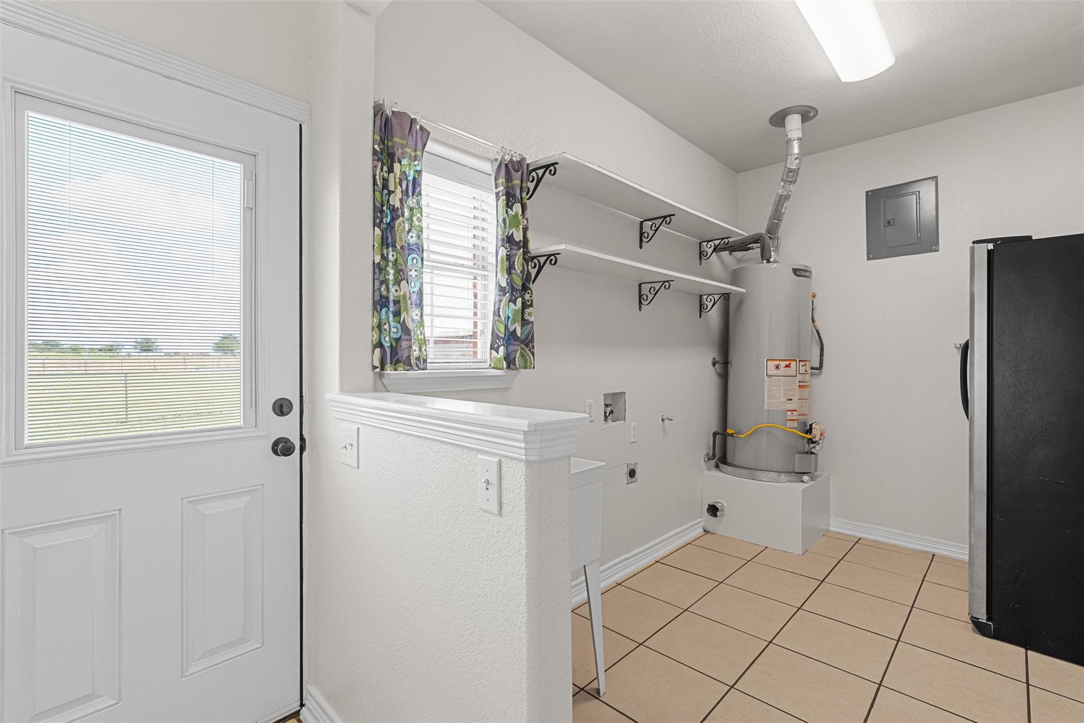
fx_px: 482
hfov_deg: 96.7
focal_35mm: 16
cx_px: 542
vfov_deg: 73.7
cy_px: 362
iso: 500
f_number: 8
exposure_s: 1/5
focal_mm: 16
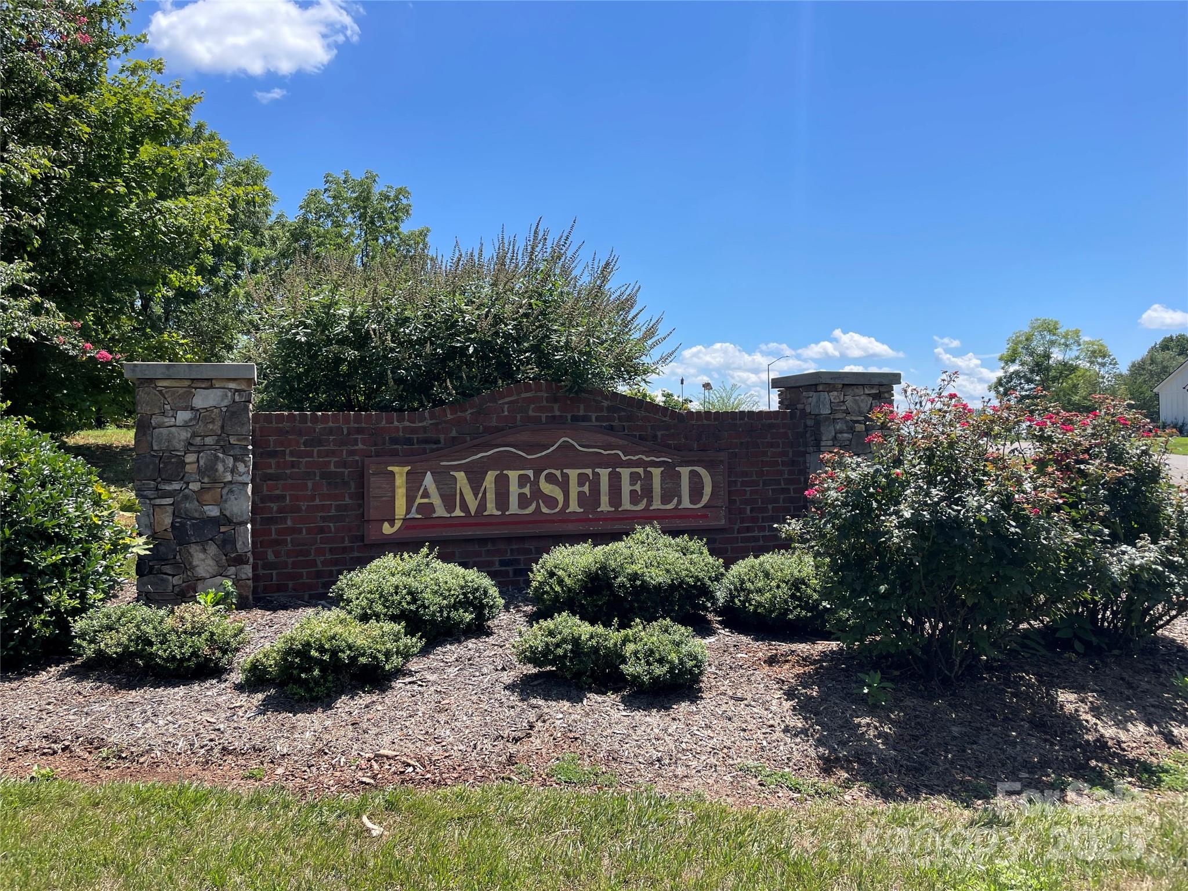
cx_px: 594
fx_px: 892
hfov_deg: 67.3
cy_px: 446
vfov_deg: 53.1
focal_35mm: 26
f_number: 1.6
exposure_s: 1/2817
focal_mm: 4.2
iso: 32
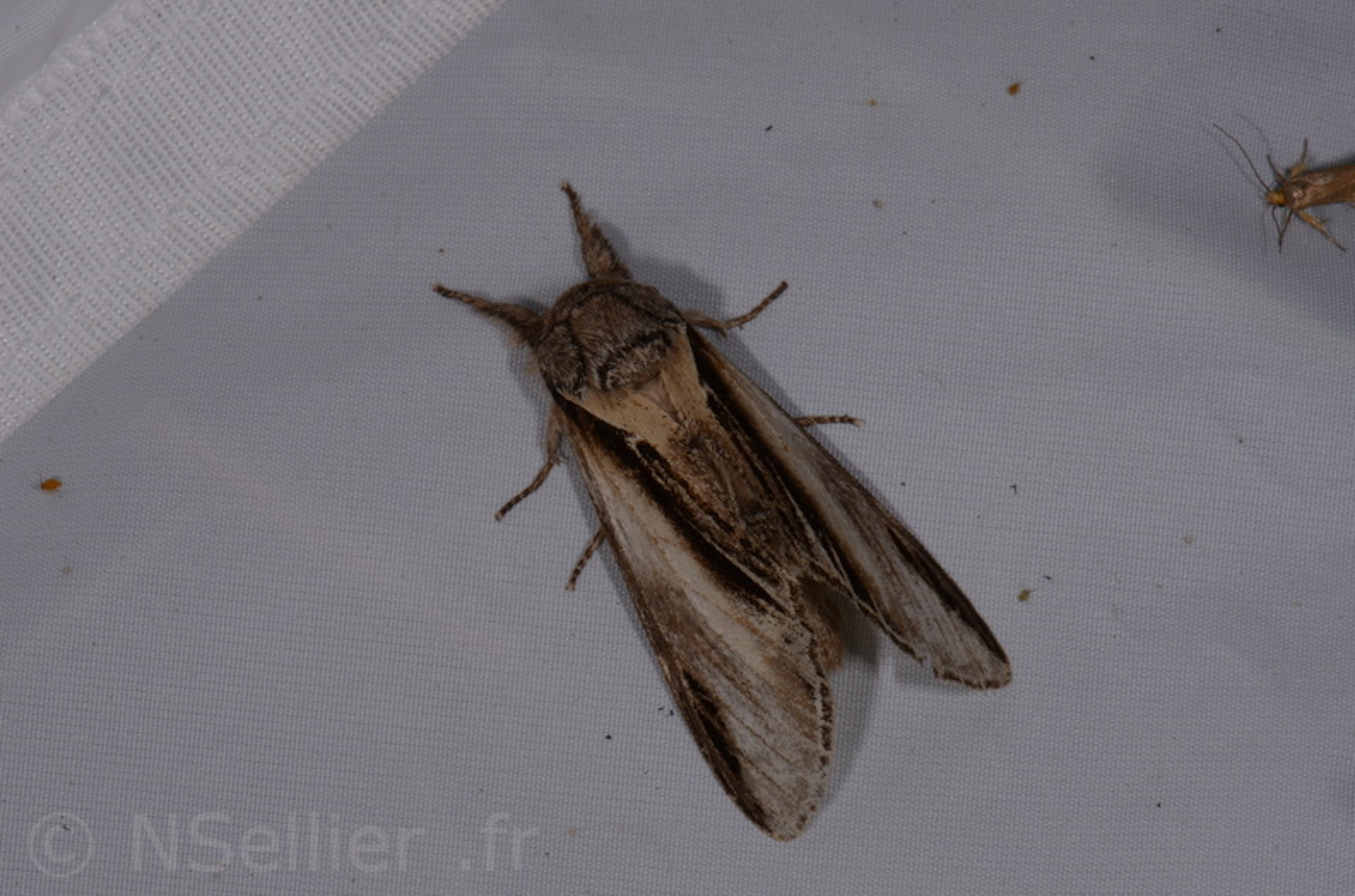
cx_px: 678
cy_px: 448
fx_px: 4787
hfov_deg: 16.1
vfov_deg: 10.7
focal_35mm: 128
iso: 100
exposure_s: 1/60
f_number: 32
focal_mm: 85
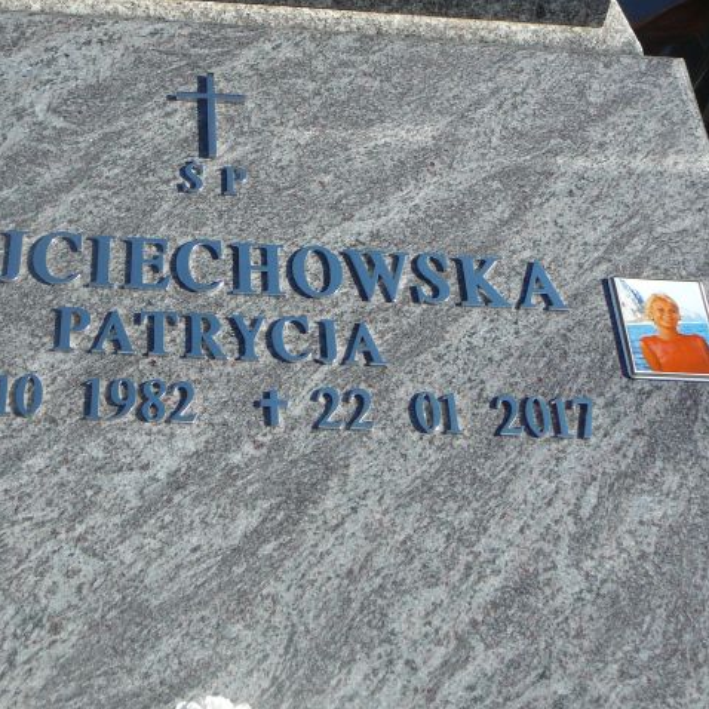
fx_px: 1344
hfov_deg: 29.4
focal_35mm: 58
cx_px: 260
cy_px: 354
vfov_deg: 29.6
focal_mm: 7.3
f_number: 3.4
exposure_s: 1/640
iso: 80
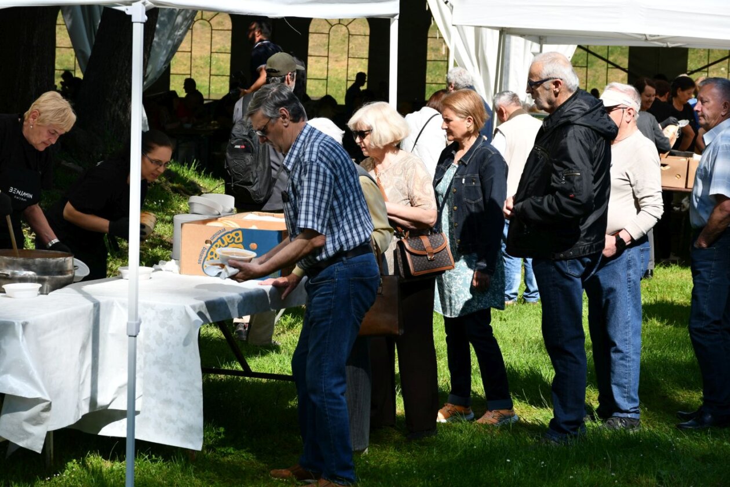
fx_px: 2129
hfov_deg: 19.5
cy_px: 244
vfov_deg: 13.0
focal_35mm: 105
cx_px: 365
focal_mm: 70
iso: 110
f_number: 8
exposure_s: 1/250
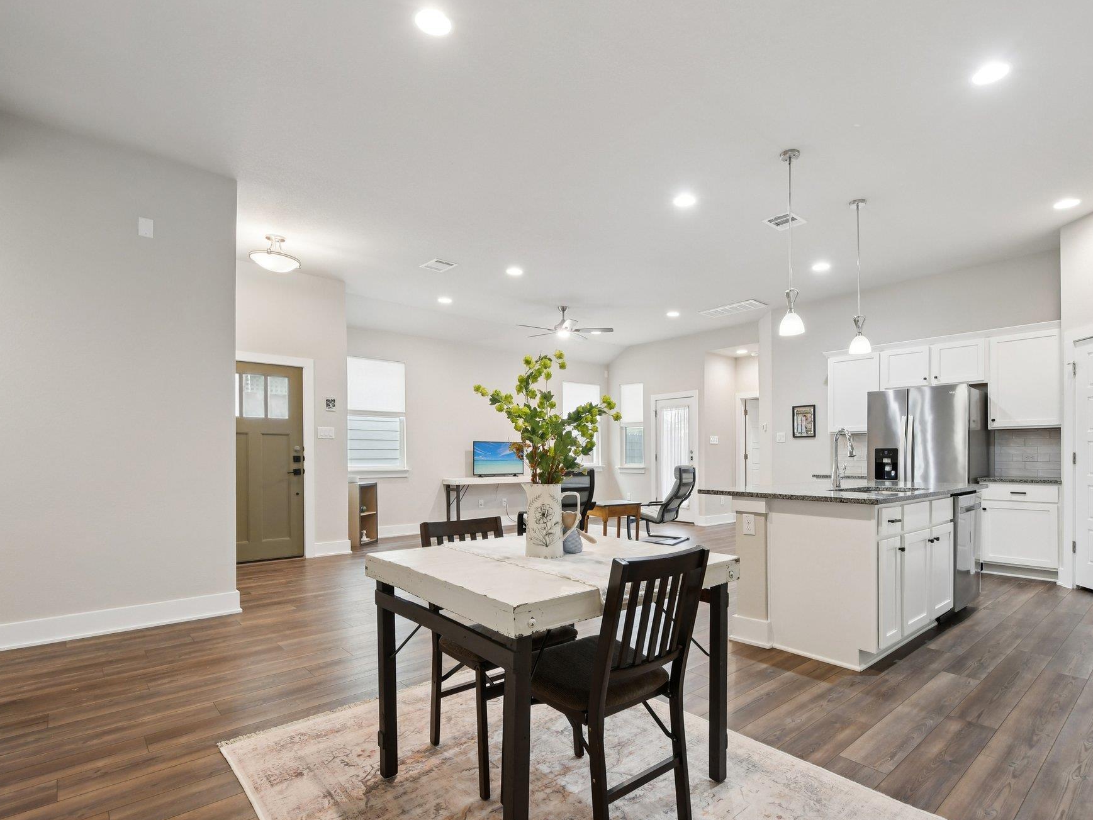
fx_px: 537
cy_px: 417
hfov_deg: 90.6
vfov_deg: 74.7
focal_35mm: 17
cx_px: 609
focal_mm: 10
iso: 400
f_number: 8
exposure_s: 1/10
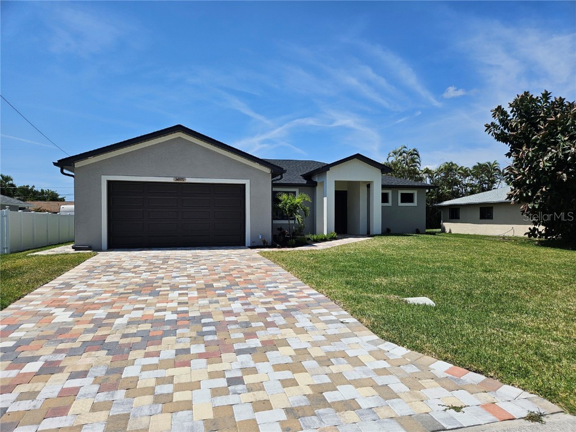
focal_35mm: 23
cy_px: 216
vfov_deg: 58.9
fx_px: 383
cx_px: 288
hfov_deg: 73.9
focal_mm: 5.4
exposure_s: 1/3945
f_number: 1.8
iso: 25
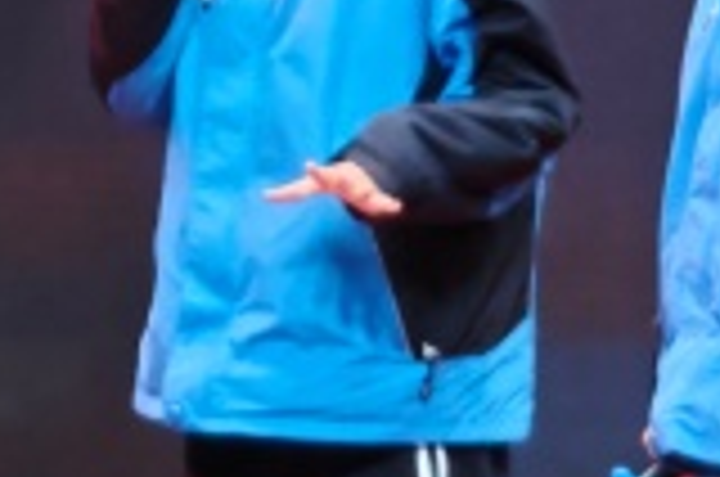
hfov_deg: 3.1
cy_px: -137
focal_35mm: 662
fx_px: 13214
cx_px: -99
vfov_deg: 2.1
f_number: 2
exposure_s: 1/100
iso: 320
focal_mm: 9
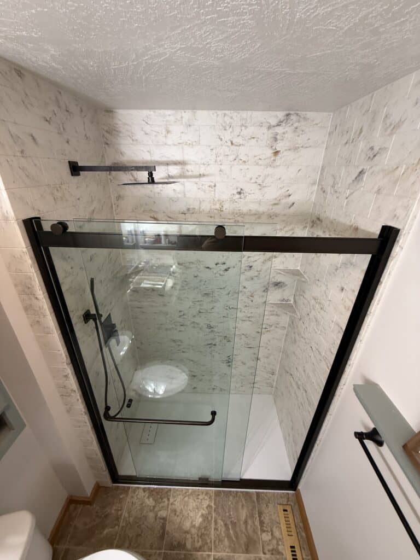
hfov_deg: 85.7
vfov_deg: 102.1
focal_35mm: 14
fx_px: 226
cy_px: 280
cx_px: 210
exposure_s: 1/60
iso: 200
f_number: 2.2
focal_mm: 2.22
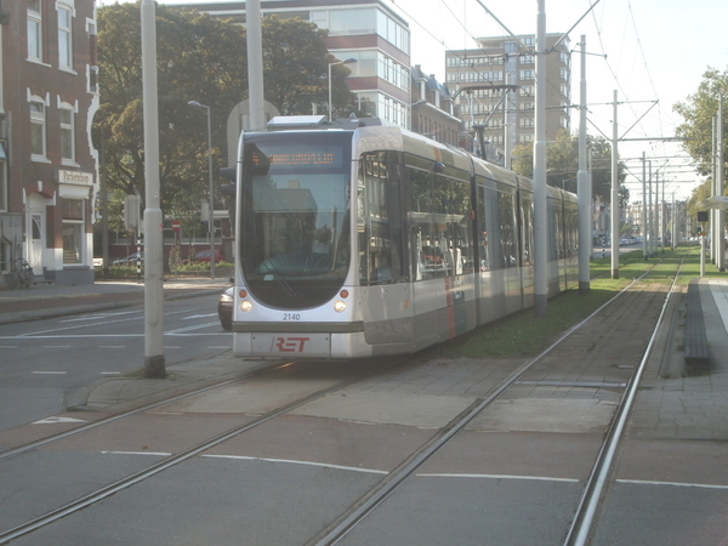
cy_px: 273
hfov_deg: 32.7
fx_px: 1241
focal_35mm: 59
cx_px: 364
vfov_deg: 24.8
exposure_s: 1/125
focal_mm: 10.3
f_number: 5.9
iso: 100
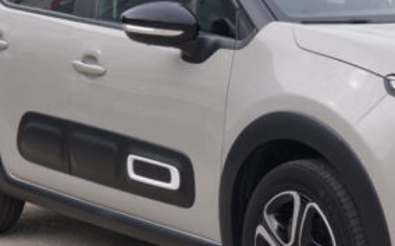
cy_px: 124
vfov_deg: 10.5
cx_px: 345
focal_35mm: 125
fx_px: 1345
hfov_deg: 16.5
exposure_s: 1/160
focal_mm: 22.8
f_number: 9
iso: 160
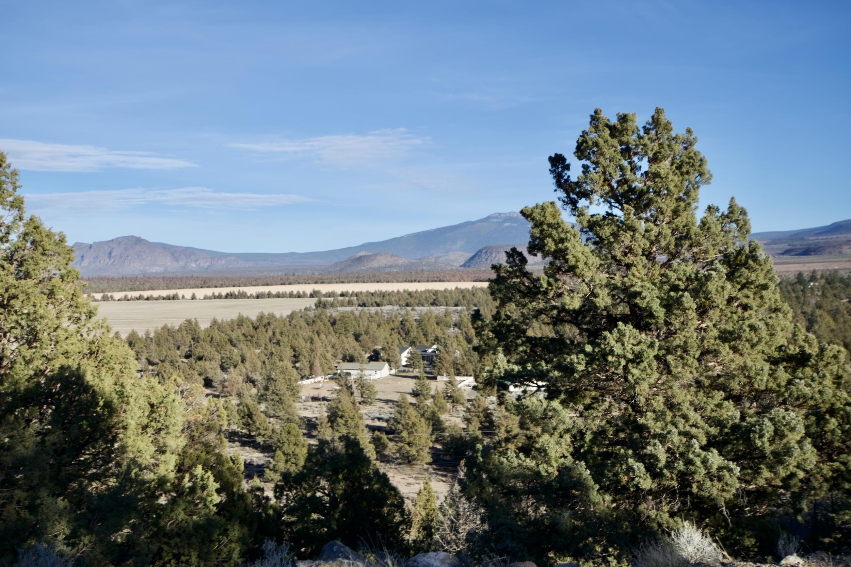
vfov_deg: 36.9
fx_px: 851
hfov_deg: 53.1
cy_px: 284
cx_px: 426
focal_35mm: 36
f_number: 8
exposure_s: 1/200
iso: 100
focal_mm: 24
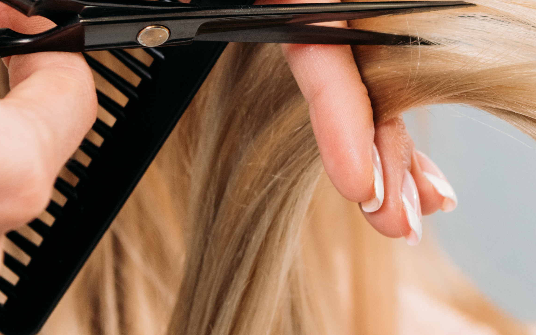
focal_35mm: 228
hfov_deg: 9.2
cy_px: 105
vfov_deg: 5.8
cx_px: 414
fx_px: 3331
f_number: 5
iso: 500
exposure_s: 1/125
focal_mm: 70
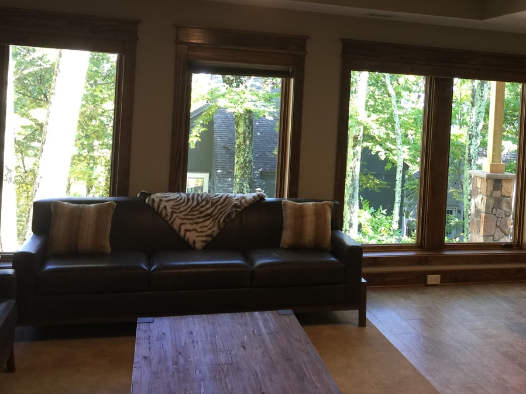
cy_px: 117
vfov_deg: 33.2
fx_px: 653
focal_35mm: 43
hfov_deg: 42.7
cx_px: 386
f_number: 2.2
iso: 32
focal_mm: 4.15
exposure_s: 1/15
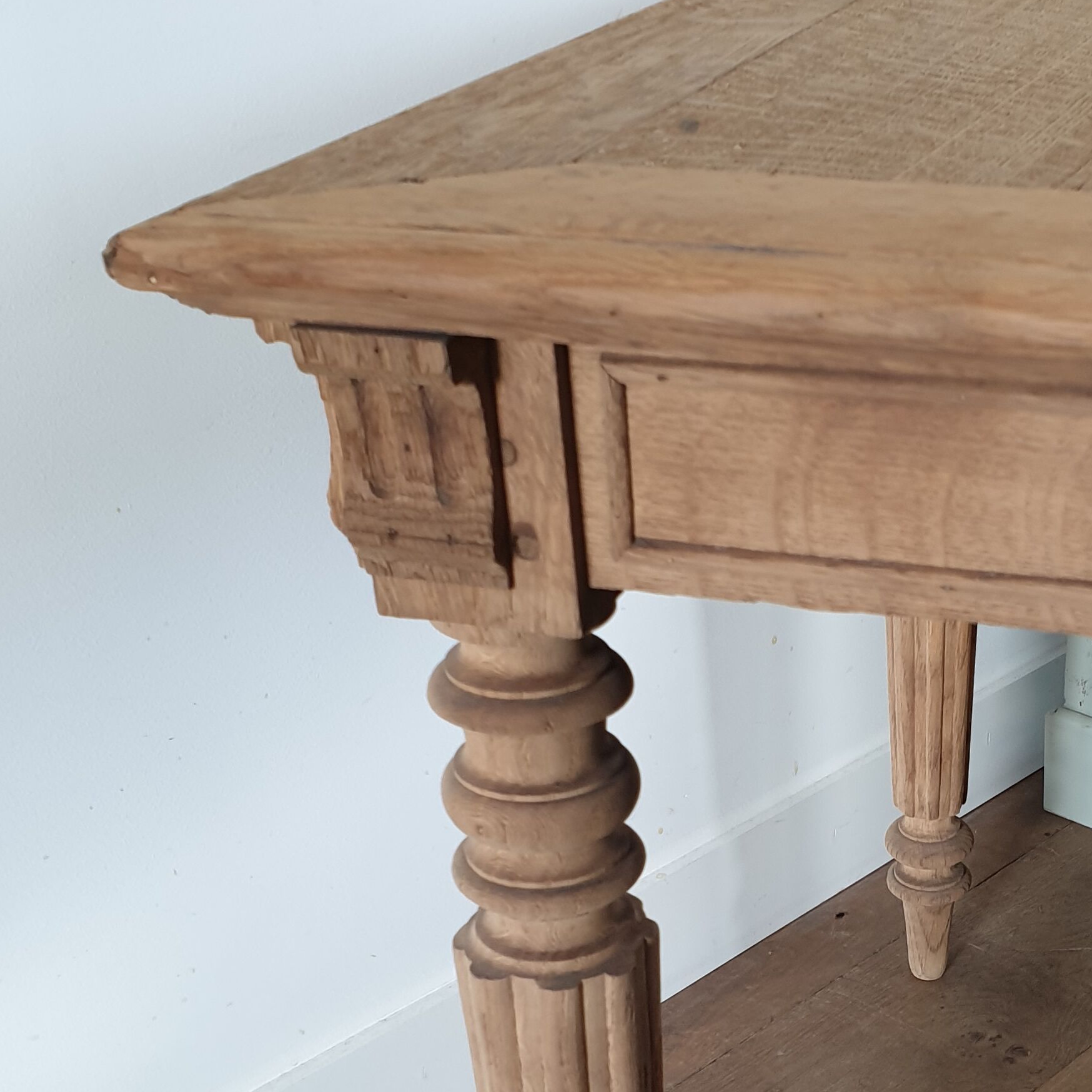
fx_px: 1892
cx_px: 870
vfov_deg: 31.5
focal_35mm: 53
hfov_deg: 31.4
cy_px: 853
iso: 100
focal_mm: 4.3
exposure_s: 1/50
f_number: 2.4
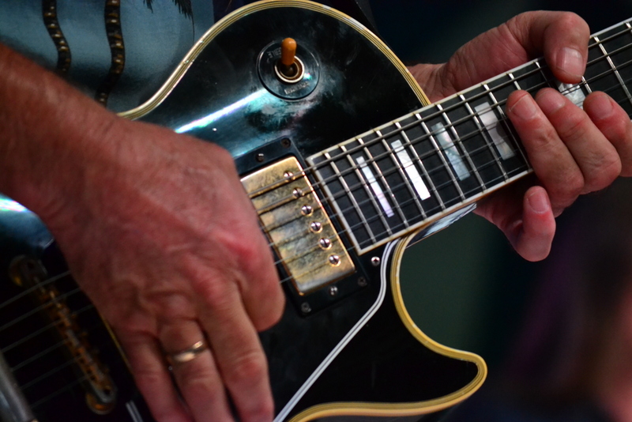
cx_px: 316
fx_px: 5268
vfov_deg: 4.6
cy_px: 211
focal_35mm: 300
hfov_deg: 6.9
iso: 3200
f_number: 5.6
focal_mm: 200
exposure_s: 1/250
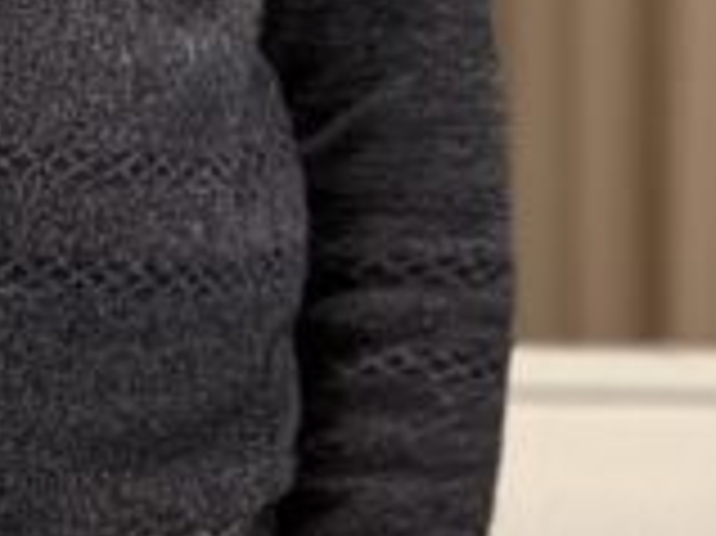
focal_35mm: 773
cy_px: -171
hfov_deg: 2.6
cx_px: -621
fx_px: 15977
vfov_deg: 1.9
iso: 400
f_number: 2.8
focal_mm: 15.66
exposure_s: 1/50
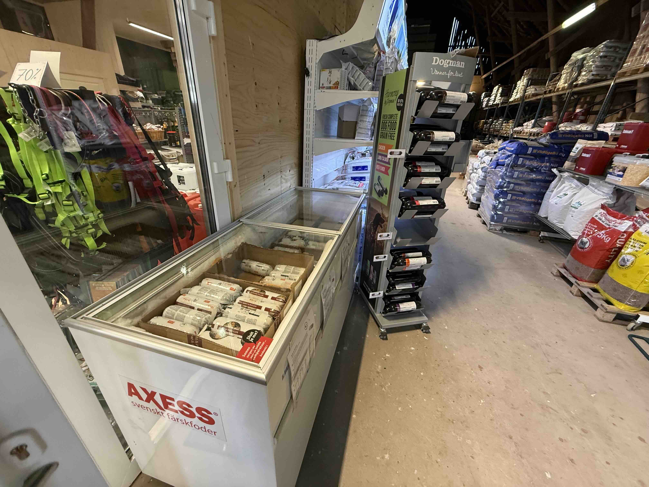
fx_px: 262
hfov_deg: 102.1
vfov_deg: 85.7
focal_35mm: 14
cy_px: 244
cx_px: 324
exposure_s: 1/50
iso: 250
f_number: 2.2
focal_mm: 2.22
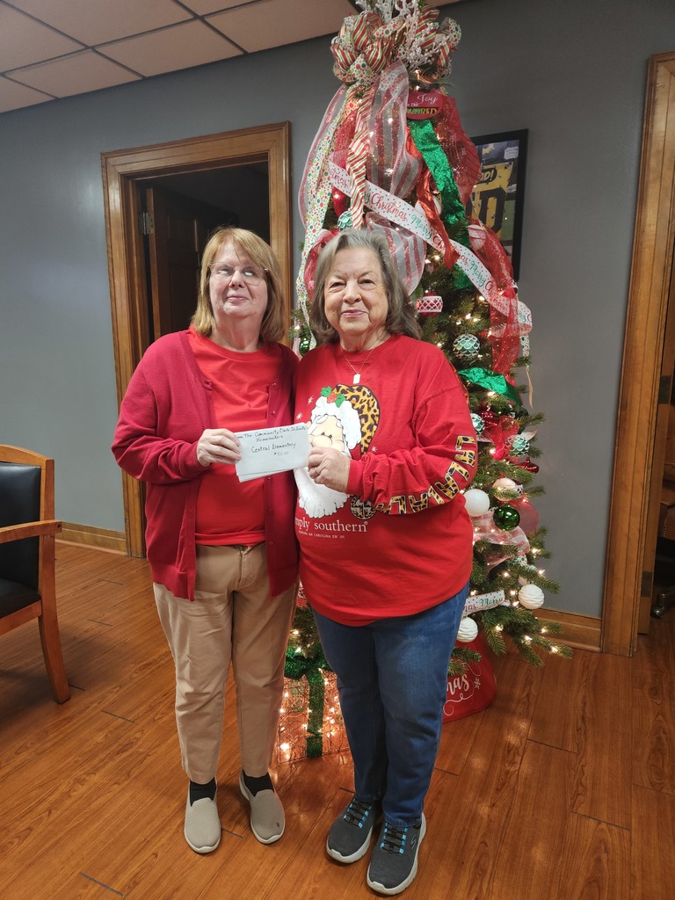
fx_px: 598
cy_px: 450
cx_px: 338
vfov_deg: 73.9
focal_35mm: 23
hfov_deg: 58.9
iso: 320
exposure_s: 1/60
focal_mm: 5.4
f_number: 1.8
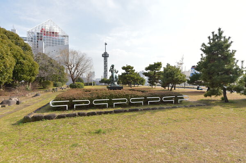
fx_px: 137
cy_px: 82
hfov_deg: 84.0
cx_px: 123
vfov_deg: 61.8
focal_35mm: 20
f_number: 5.6
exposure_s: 1/1000
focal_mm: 20
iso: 400
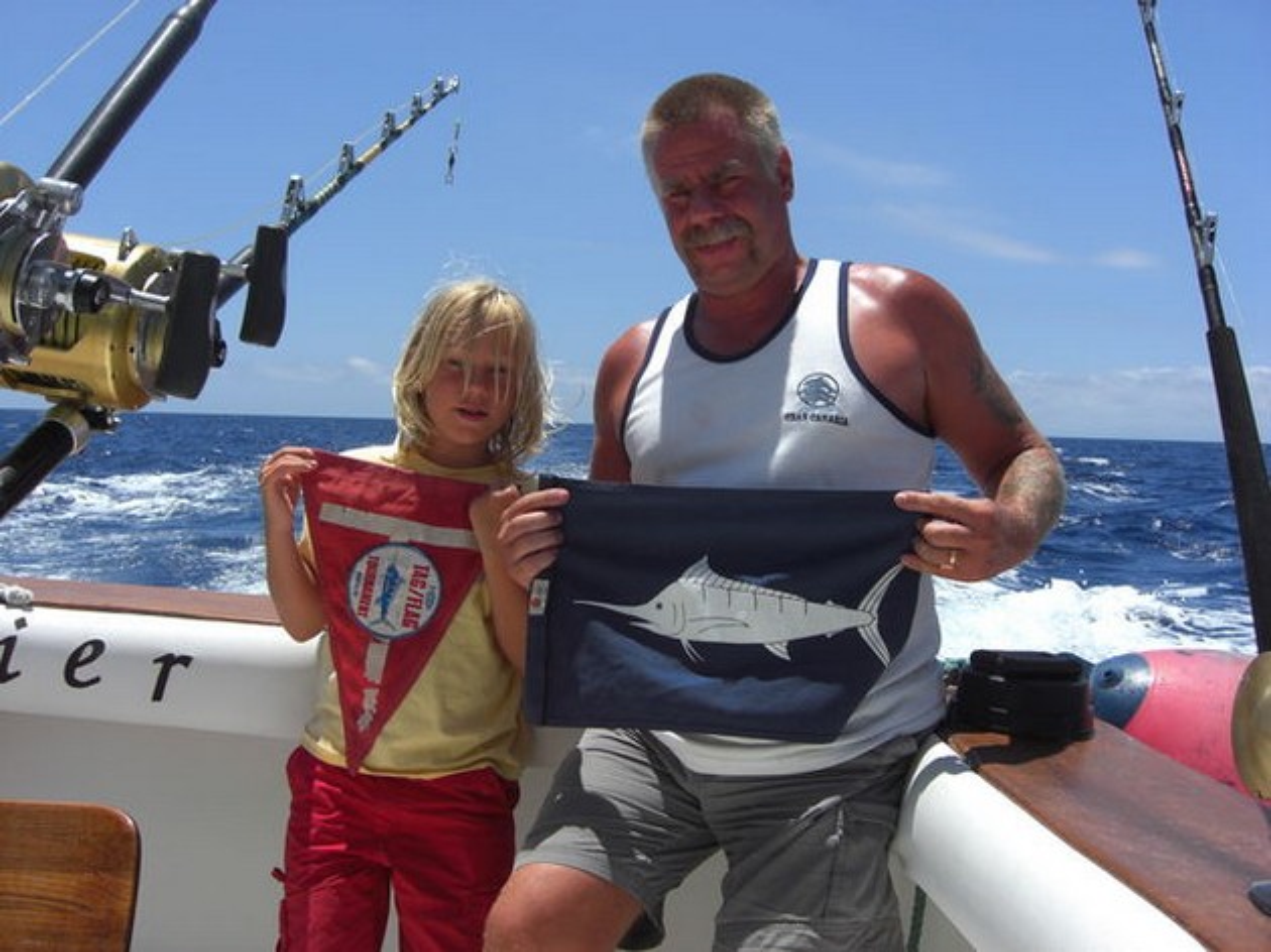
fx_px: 1395
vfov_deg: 37.7
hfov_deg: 49.0
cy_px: 476
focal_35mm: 38
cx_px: 636
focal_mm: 7.9
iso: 80
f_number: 8
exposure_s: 1/250
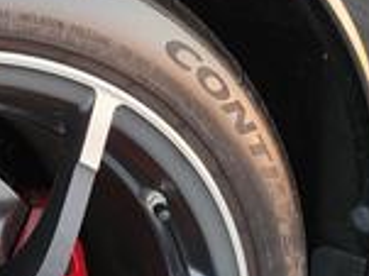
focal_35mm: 77
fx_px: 820
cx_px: -73
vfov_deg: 18.0
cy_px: 347
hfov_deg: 23.2
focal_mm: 5.4
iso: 800
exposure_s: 1/60
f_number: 1.8
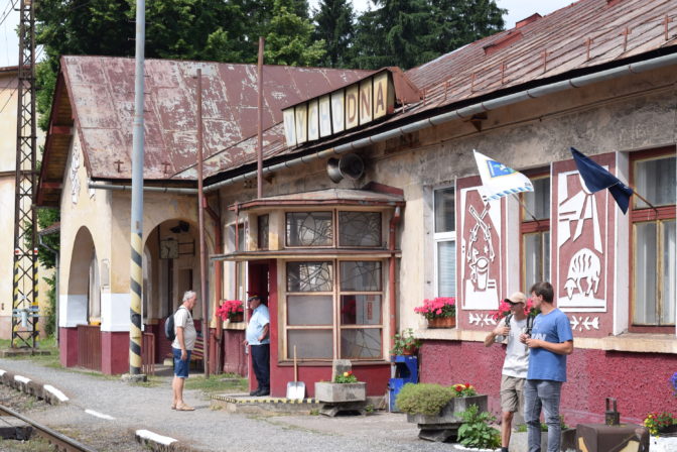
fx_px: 1410
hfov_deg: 27.0
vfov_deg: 18.2
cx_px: 338
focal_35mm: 75
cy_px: 226
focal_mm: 50
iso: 100
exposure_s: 1/100
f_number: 10
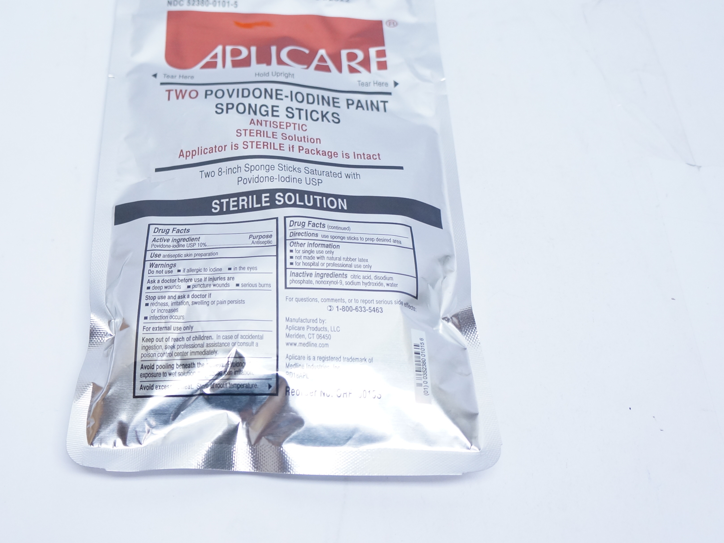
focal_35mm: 46
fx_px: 956
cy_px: 200
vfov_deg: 31.5
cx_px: 258
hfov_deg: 41.1
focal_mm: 21
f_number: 4
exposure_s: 1/160
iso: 800
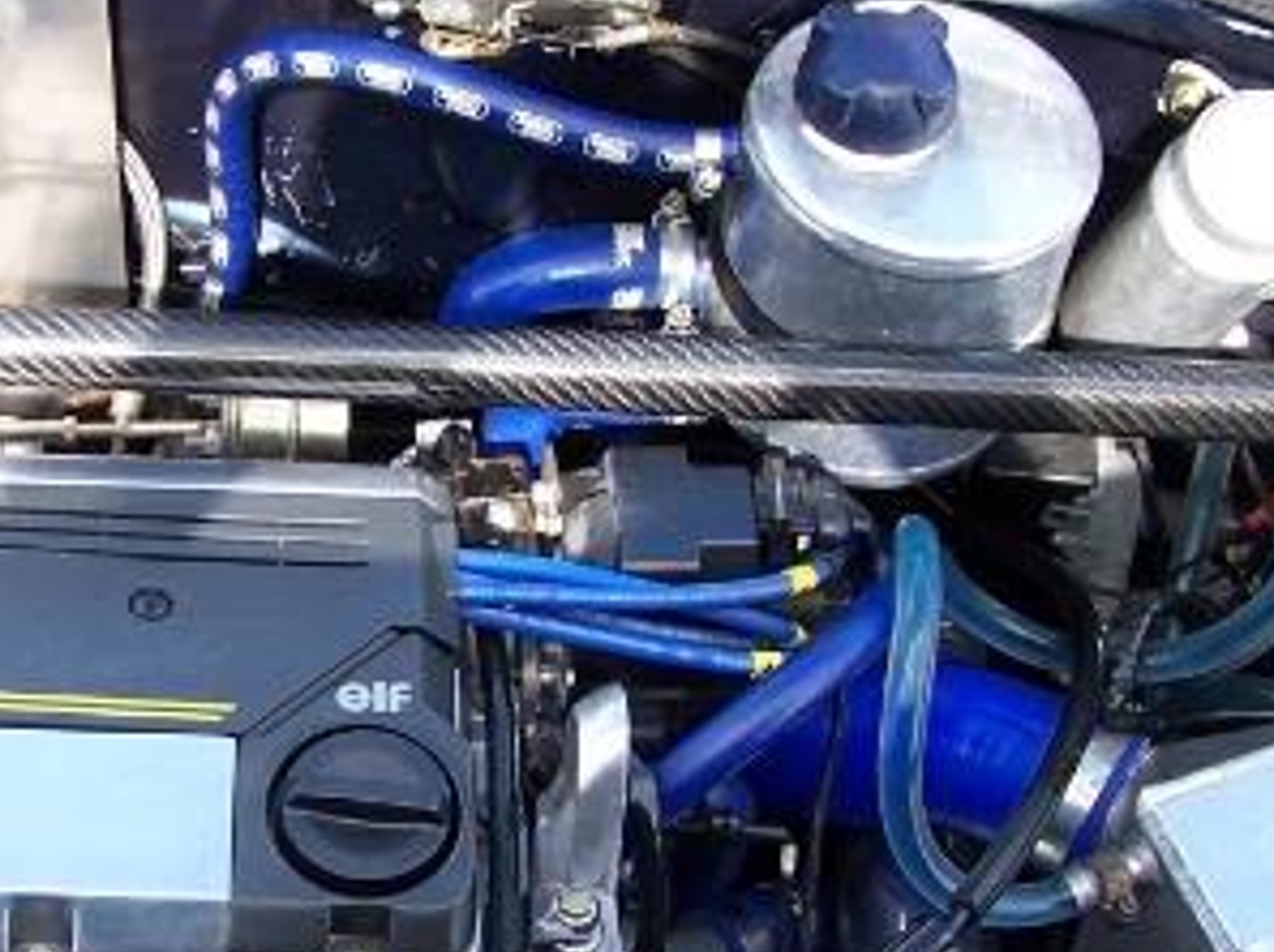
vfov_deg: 17.9
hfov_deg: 23.6
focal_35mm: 82
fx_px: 3014
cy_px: 532
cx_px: 335
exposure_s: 1/180
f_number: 2.8
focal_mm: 6.3
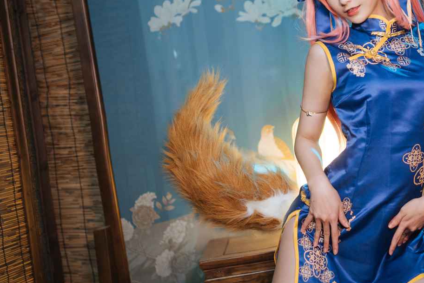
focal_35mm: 69
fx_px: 813
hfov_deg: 28.4
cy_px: 120
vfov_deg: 19.7
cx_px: 357
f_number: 1.4
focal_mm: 35
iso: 320
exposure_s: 1/125
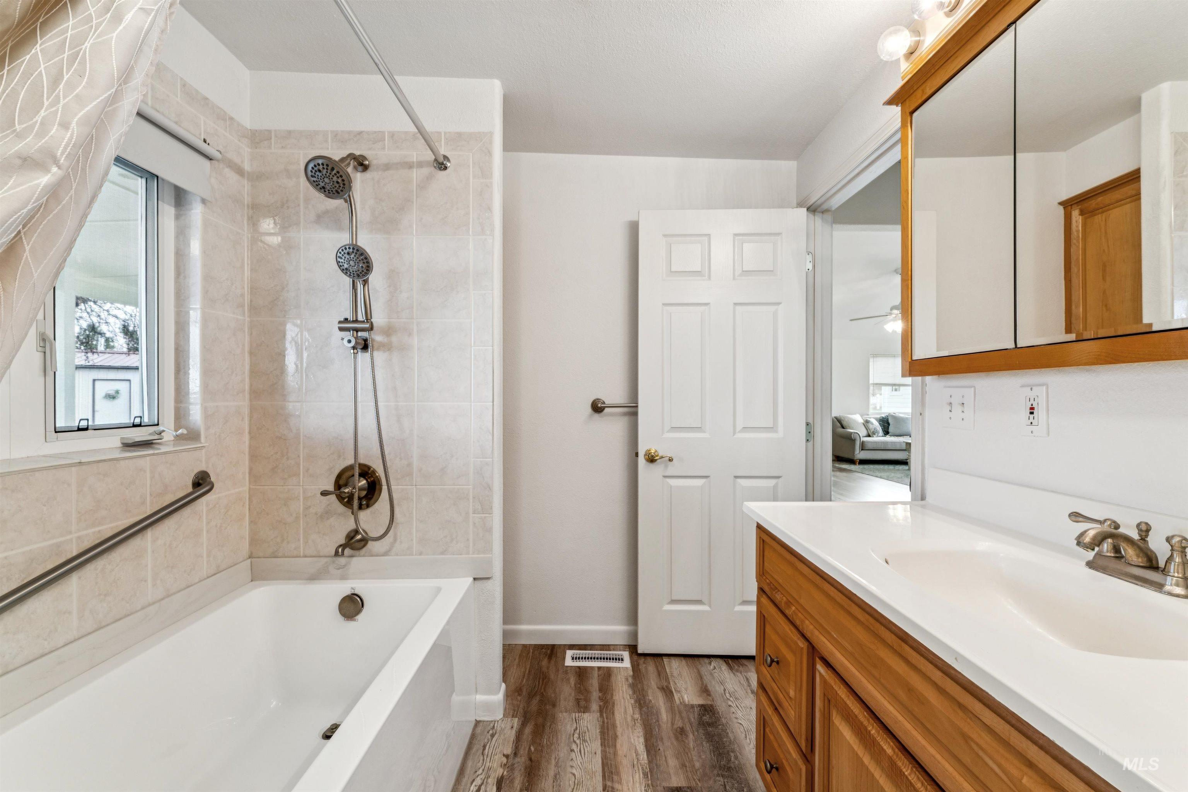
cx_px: 594
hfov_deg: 98.9
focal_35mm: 15
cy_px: 396
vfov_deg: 75.9
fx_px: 508
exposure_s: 1/8
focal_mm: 15.4
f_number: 13
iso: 400
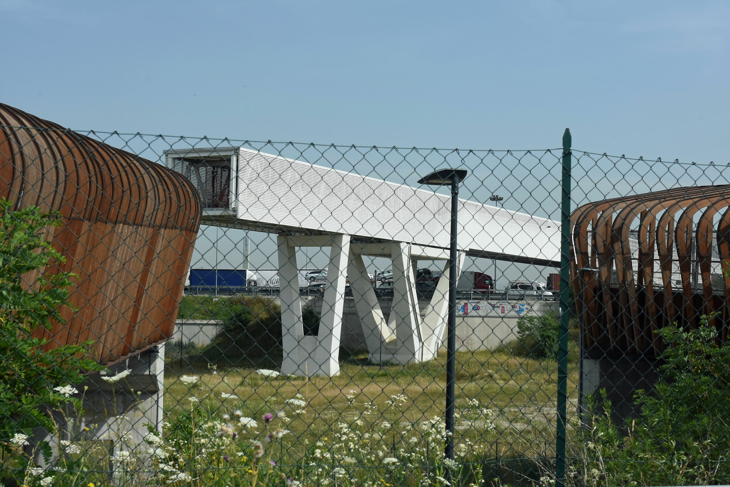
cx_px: 365
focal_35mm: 60
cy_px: 244
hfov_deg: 33.4
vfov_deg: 22.6
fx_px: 1217
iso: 400
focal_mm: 40
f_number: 22
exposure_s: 1/640
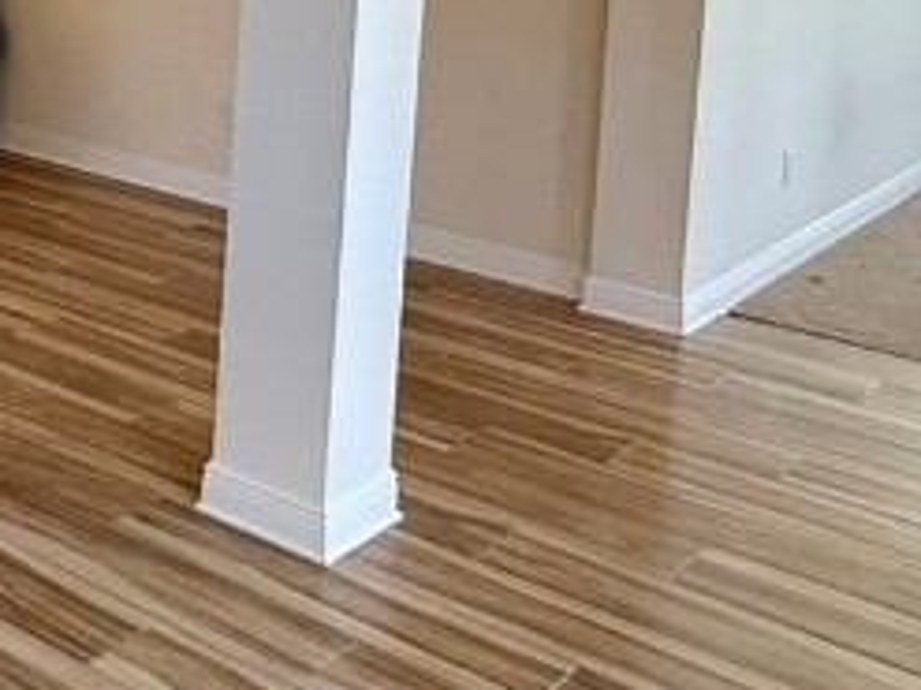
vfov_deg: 23.5
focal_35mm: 58
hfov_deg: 29.9
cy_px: -90
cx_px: -89
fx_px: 1542
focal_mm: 2.22
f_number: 2.2
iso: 320
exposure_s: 1/120
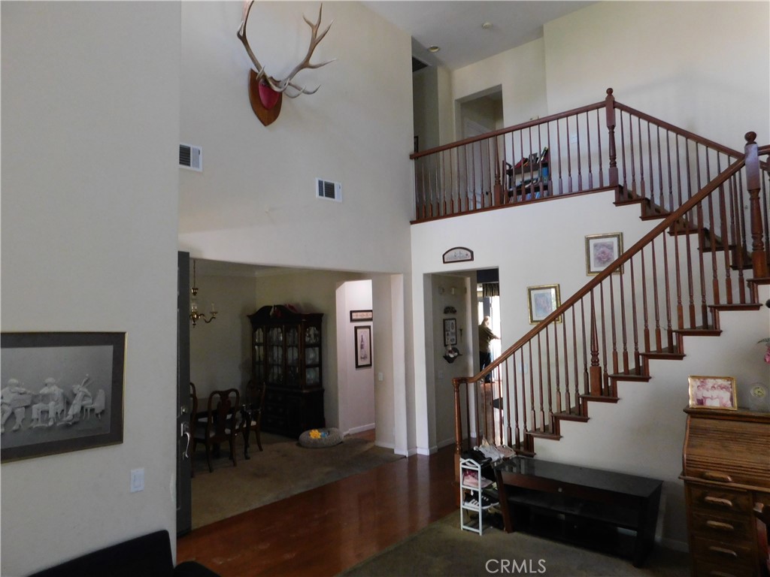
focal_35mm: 23
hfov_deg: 73.9
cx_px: 385
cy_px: 288
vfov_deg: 58.9
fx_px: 512
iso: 400
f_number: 3
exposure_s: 1/25
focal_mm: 4
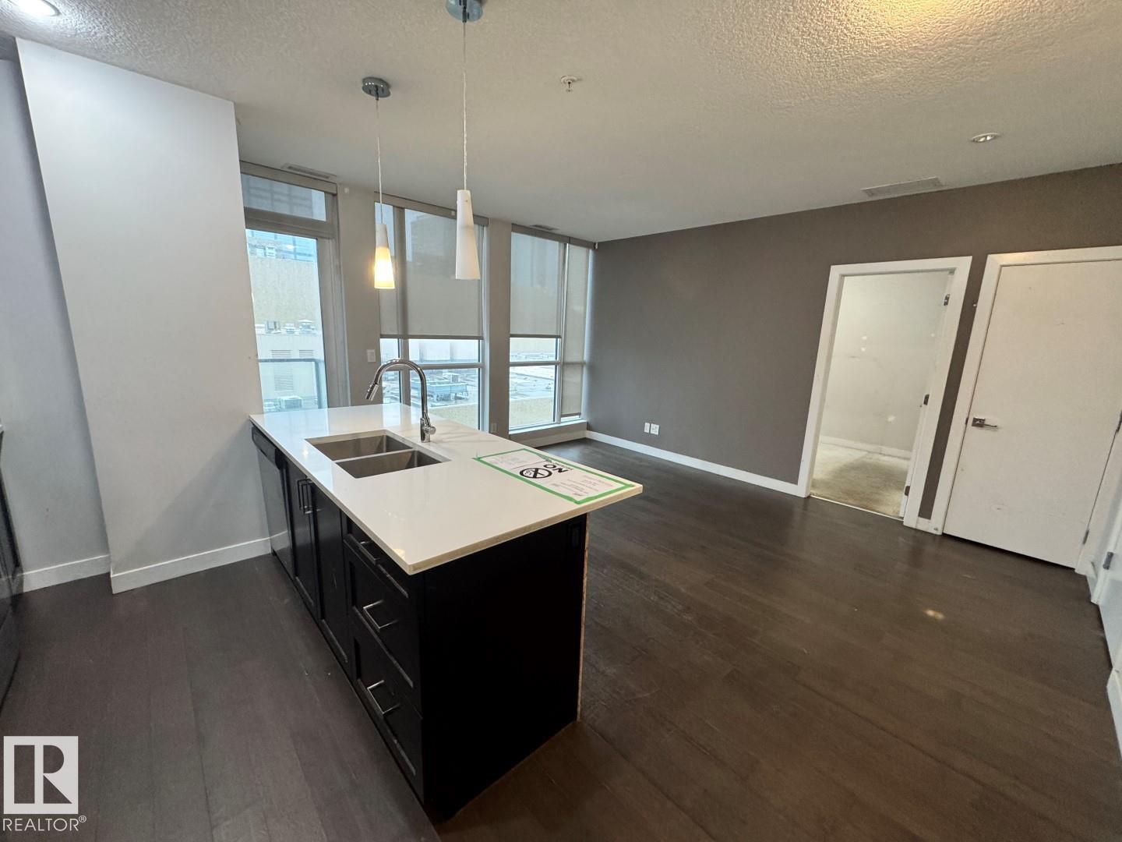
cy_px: 421
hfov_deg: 102.1
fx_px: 454
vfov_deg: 85.7
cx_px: 561
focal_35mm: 14
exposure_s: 1/120
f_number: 2.2
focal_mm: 2.22
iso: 320
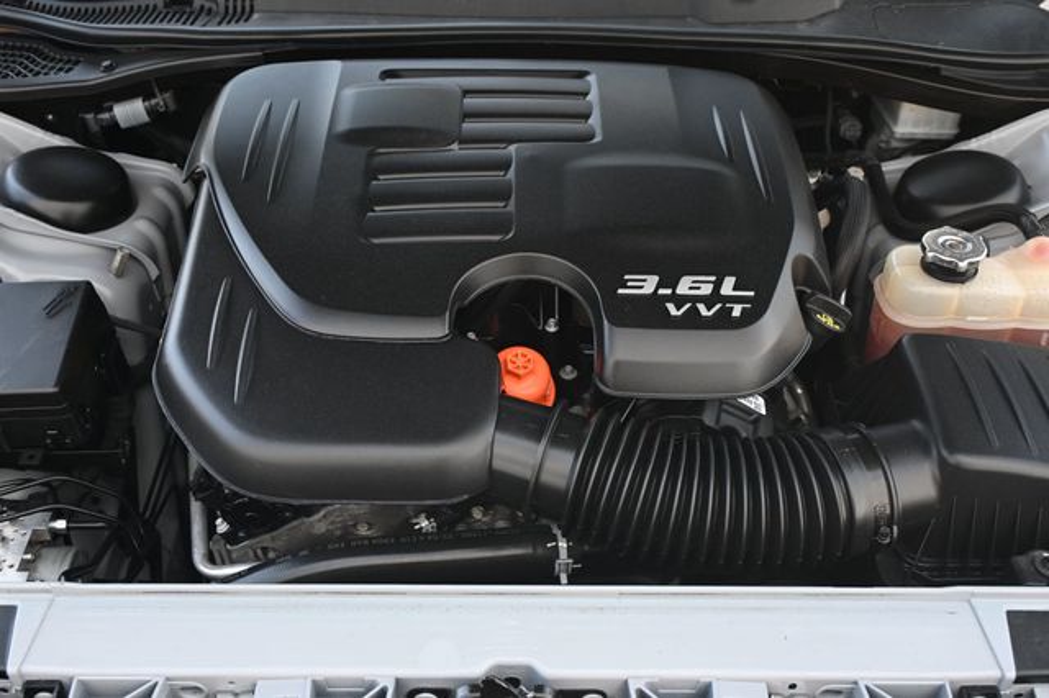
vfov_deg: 34.2
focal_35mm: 39
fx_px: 1136
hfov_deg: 49.6
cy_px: 349
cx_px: 524
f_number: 4.5
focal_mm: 26
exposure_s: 1/160
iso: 400
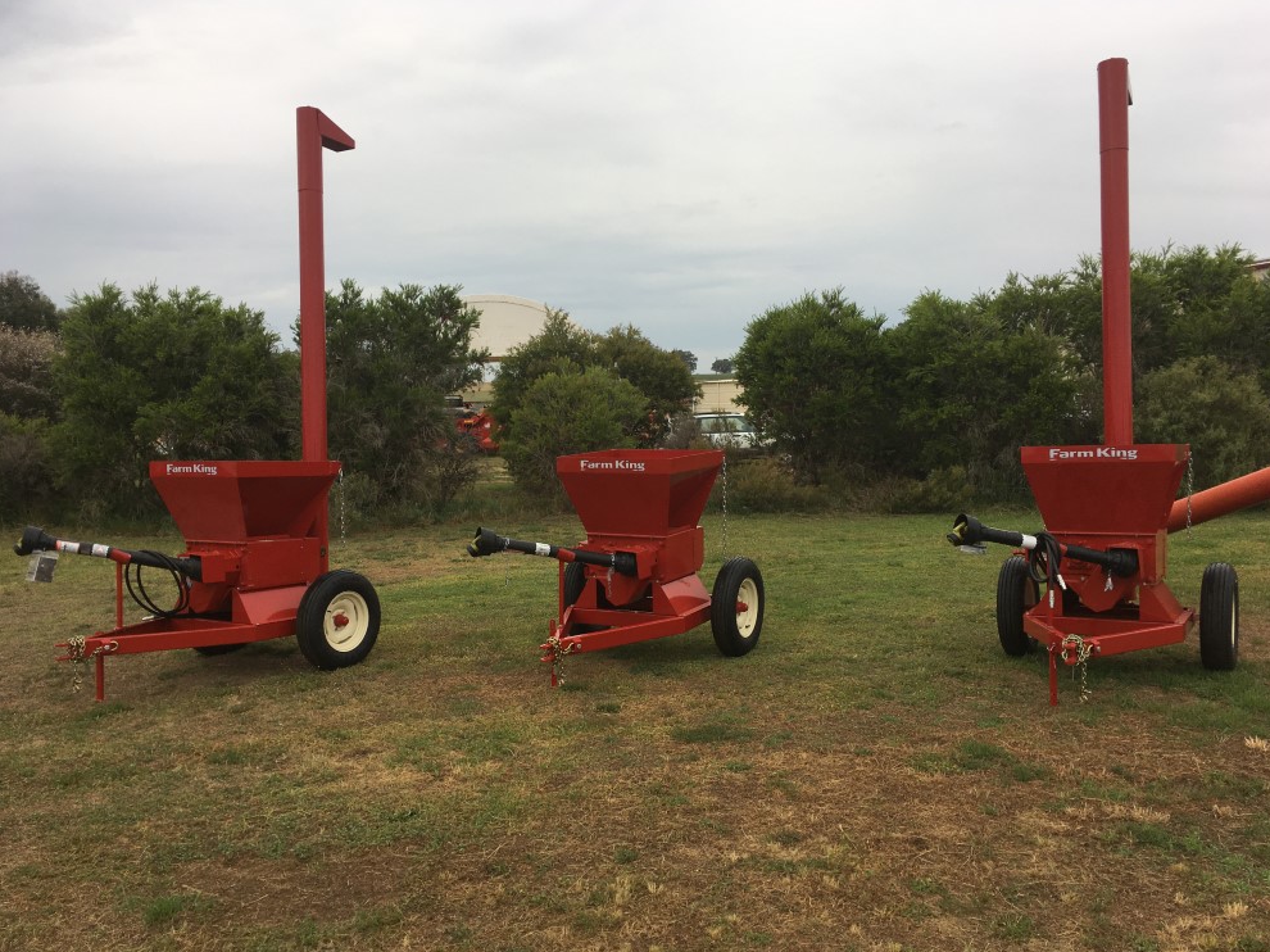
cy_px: 480
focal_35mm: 30
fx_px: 1100
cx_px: 629
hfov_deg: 60.0
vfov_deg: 46.8
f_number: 2.2
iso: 25
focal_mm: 4.15
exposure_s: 1/371
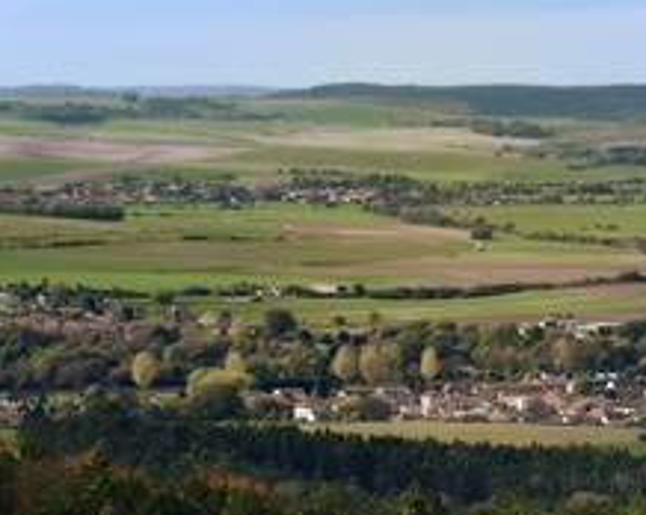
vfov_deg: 4.9
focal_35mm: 317
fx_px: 6055
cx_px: 450
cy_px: 405
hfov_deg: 6.1
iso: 200
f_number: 11
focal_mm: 175
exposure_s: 1/250
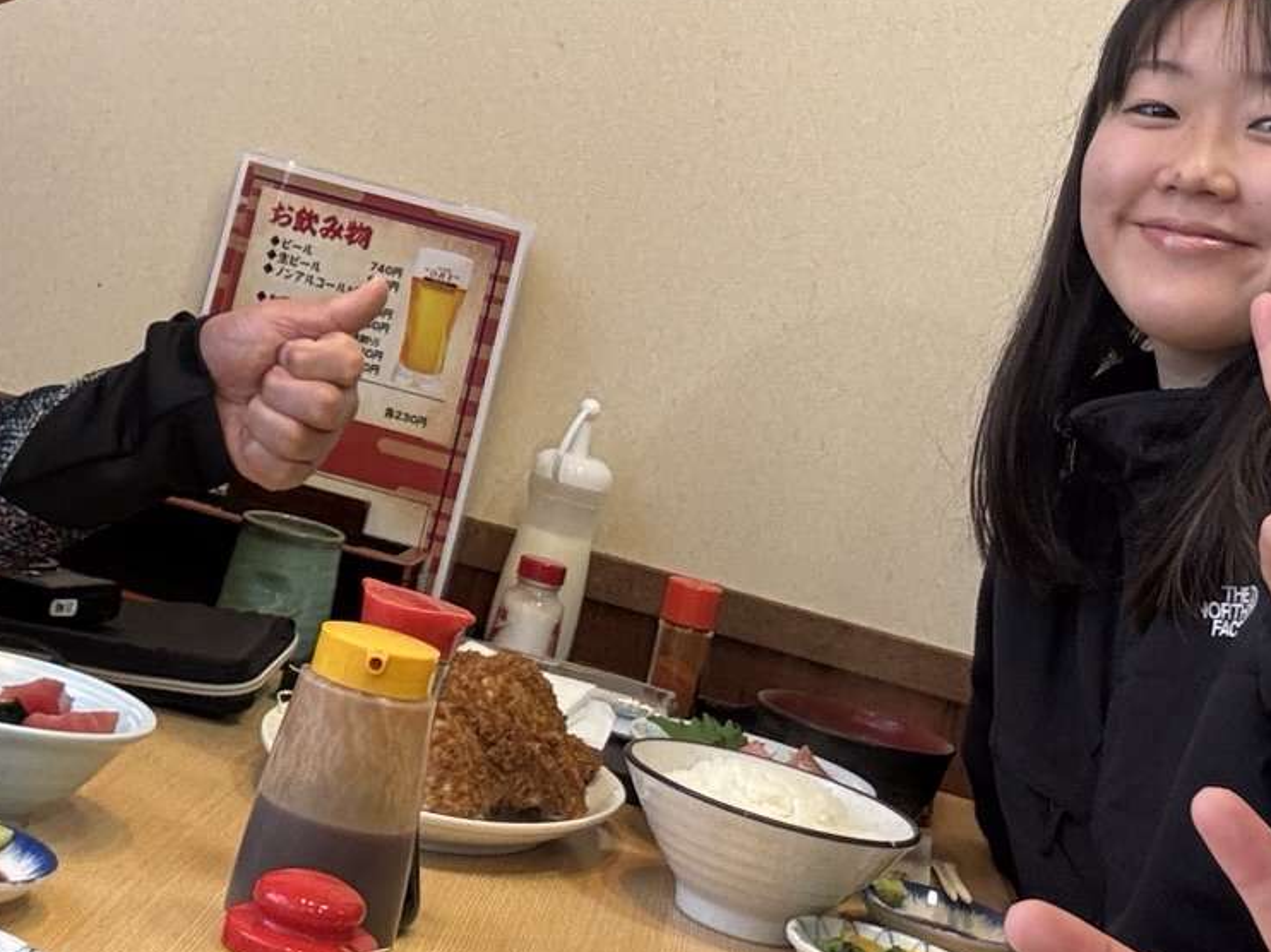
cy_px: 164
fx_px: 2276
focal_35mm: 62
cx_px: 468
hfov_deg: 31.1
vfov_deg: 23.2
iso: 100
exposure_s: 1/50
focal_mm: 2.69
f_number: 1.9
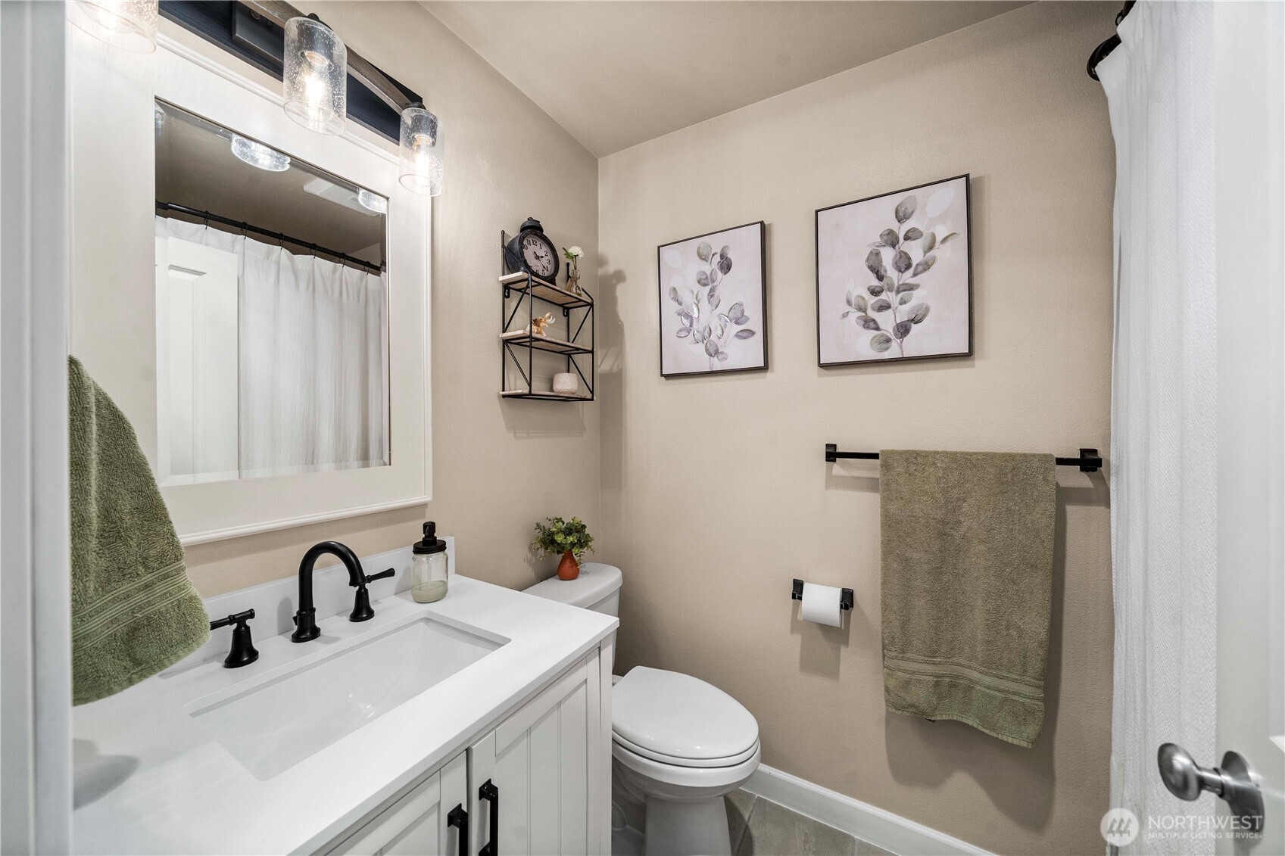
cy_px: 428
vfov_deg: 90.0
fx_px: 428
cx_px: 642
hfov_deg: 112.6
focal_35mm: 12
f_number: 7.1
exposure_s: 1/80
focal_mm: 12
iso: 100
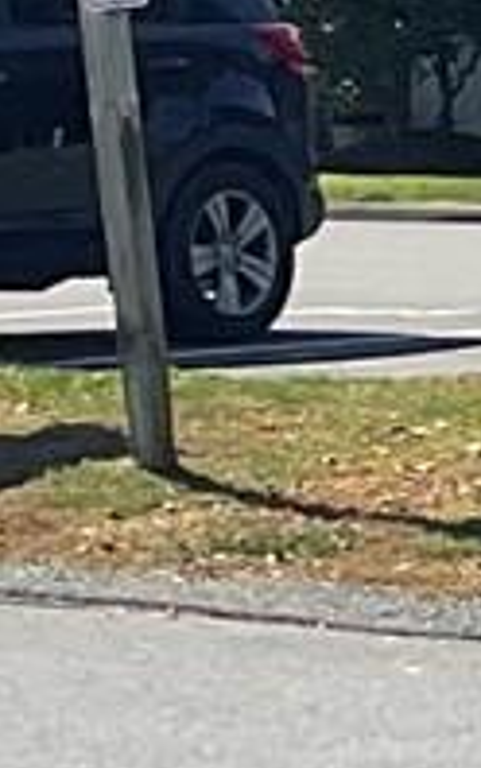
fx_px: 6660
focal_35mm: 318
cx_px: 1730
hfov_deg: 3.9
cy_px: 737
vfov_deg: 6.6
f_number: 1.8
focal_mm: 3
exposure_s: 1/1984
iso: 16
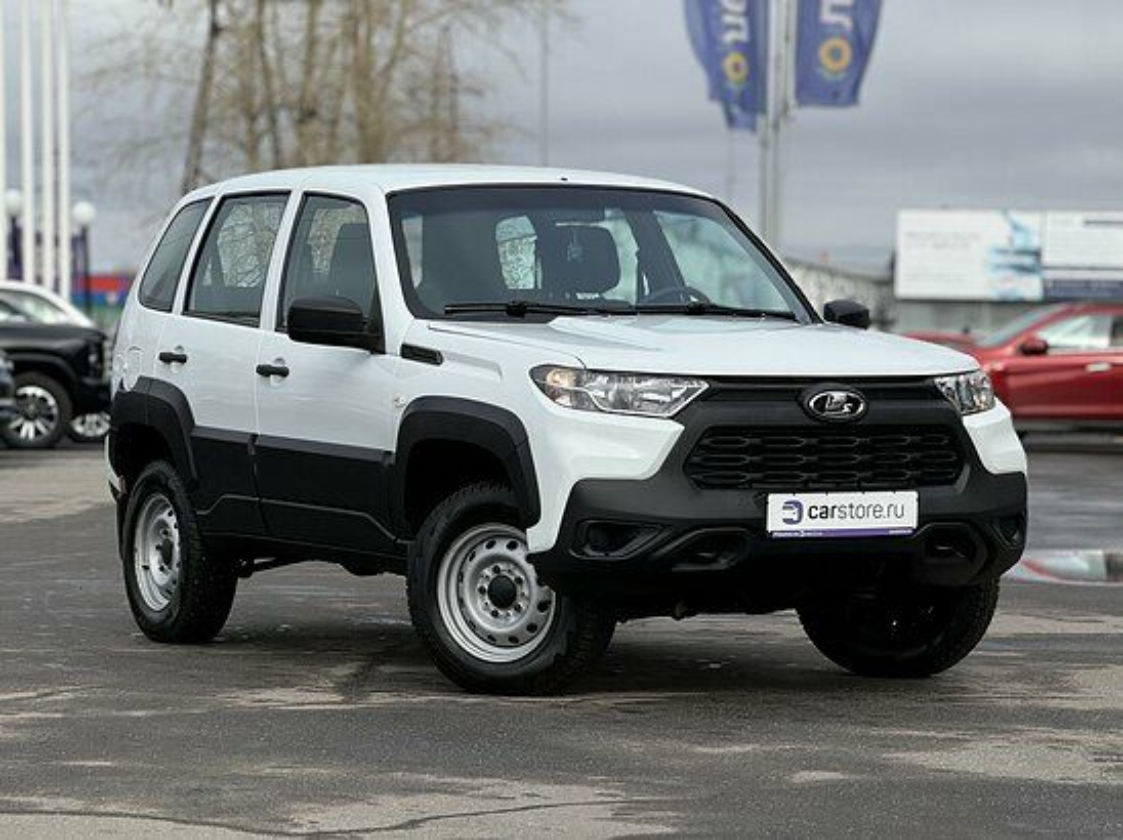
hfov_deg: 16.4
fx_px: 3890
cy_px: 420
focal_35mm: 120
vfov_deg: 12.3
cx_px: 562
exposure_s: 1/1513
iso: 64
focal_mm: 15.66
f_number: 2.8
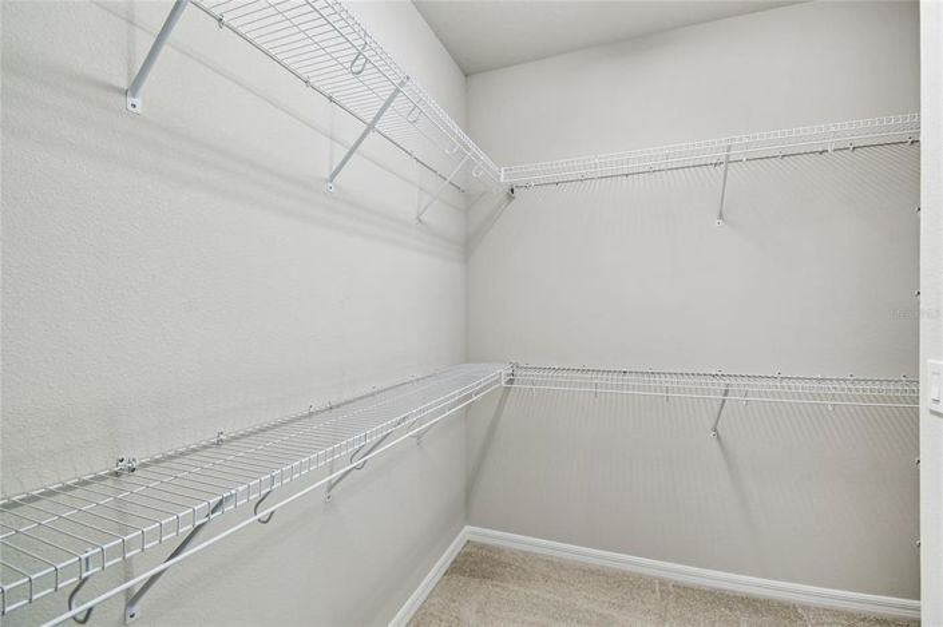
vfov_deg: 77.2
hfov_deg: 100.4
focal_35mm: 15
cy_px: 314
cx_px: 472
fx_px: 393
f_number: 7.1
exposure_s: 1/25
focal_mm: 10
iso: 100
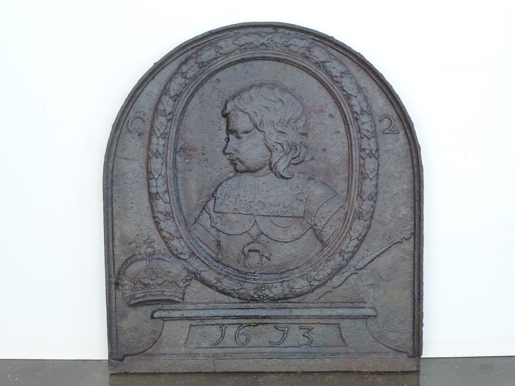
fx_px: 848
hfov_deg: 33.8
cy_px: 193
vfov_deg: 25.7
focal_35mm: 57
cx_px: 258
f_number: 4.4
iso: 400
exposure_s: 1/80
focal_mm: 10.1
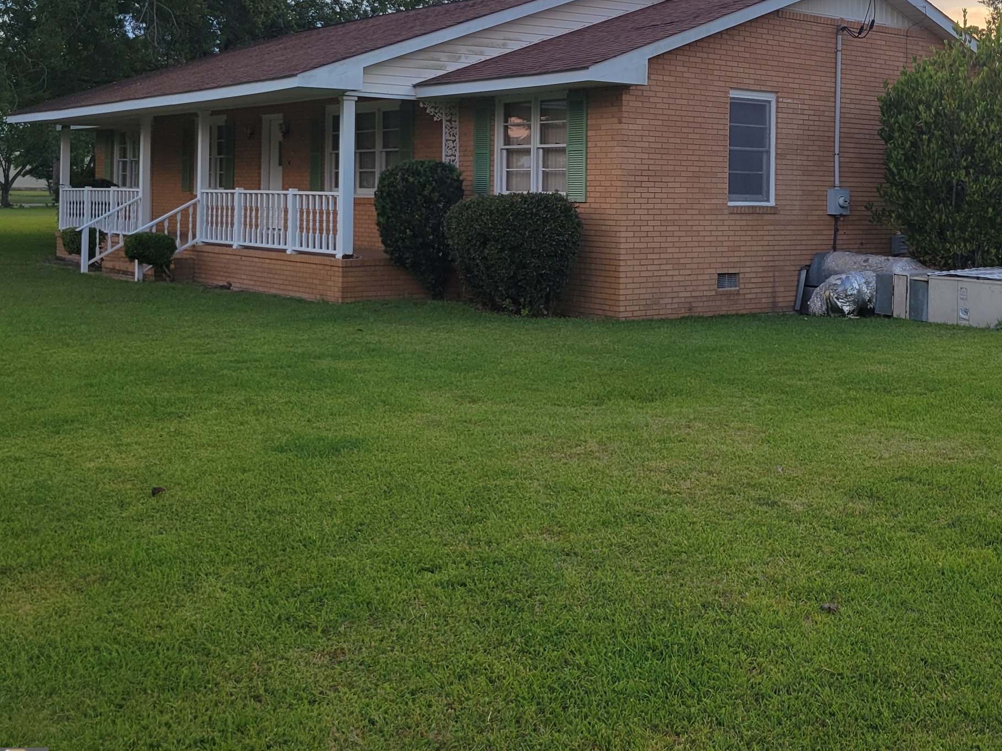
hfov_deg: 42.1
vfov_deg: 32.2
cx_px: 706
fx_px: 1274
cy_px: 175
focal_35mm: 44
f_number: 1.8
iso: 40
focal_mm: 5.4
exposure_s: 1/135
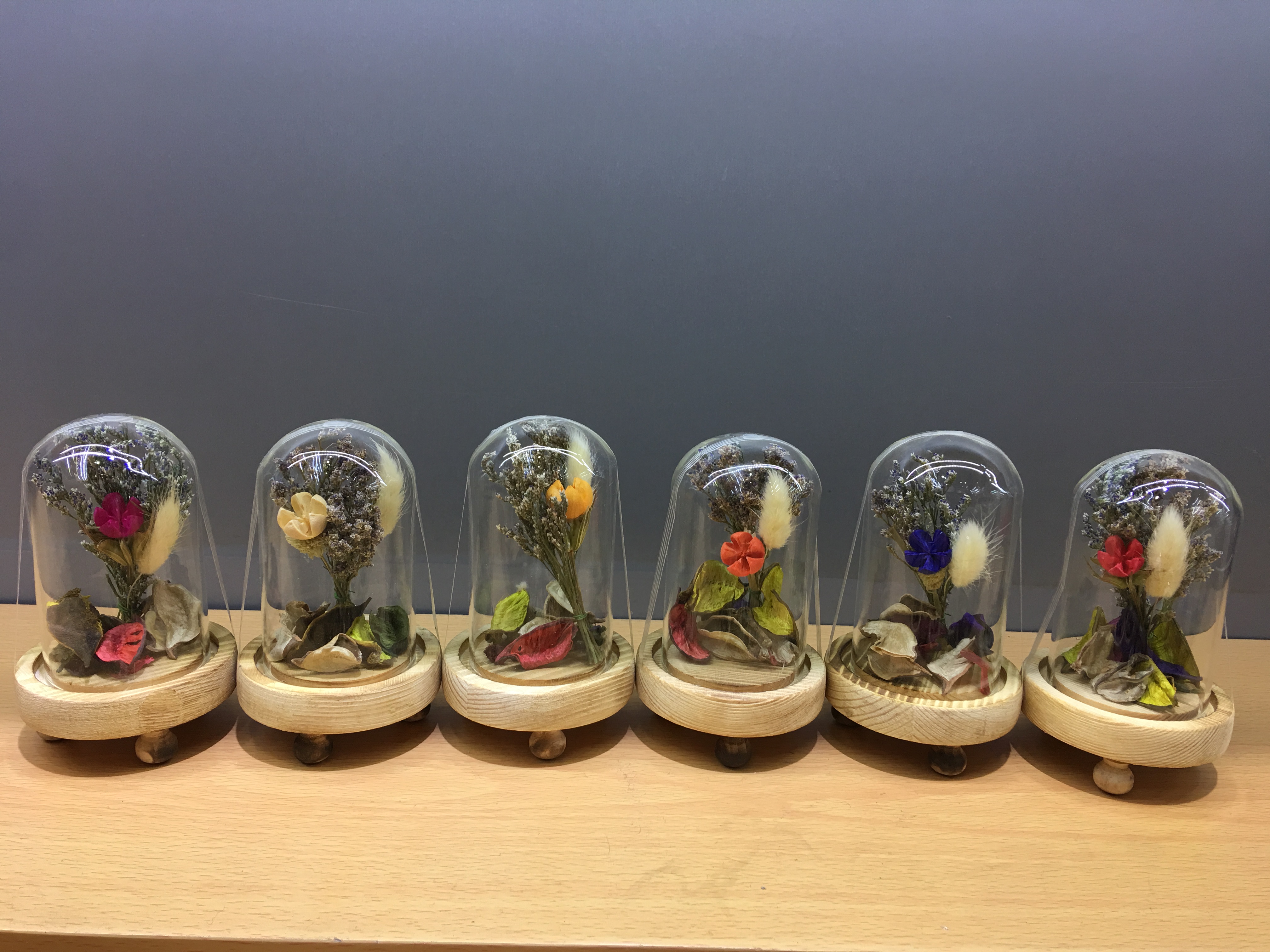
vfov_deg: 48.2
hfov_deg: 61.7
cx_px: 635
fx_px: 1064
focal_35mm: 29
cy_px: 476
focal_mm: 4.15
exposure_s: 1/33
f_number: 2.2
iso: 25
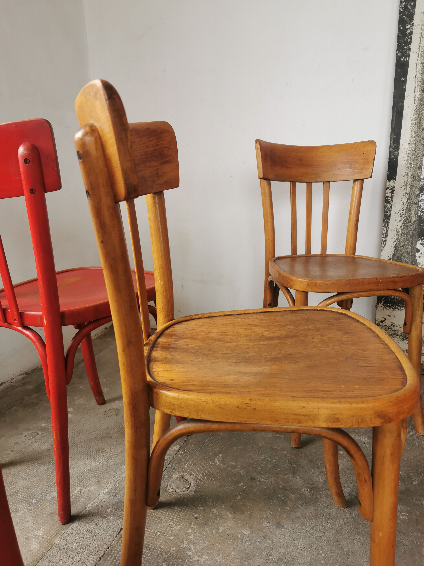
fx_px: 441
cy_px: 283
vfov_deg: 65.3
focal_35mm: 27
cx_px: 212
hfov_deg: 51.4
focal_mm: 5.56
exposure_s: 1/120
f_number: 1.6
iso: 160
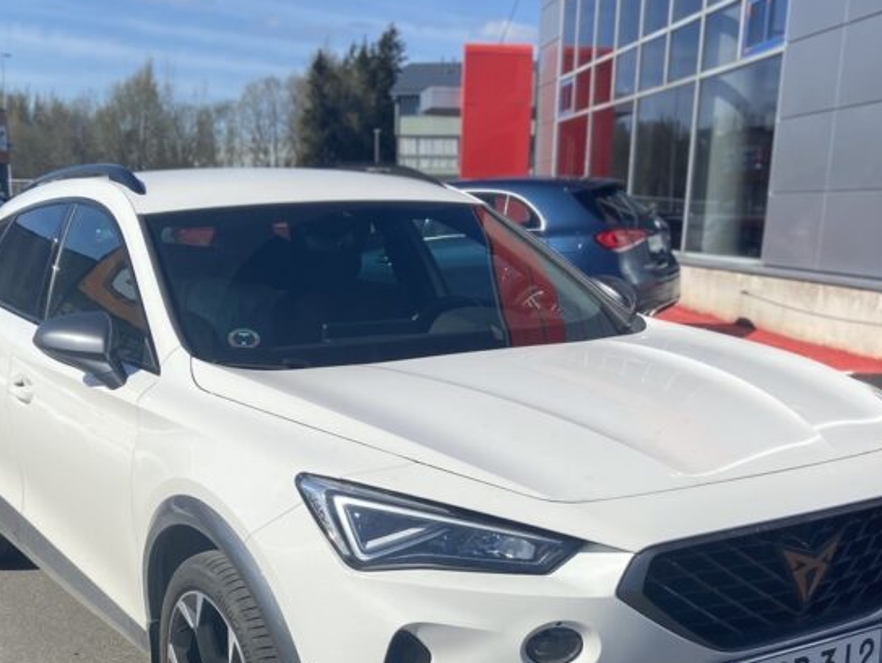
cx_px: 408
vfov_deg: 28.9
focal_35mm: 49
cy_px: 554
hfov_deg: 38.9
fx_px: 1249
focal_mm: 4.25
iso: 32
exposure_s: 1/4444
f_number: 1.8
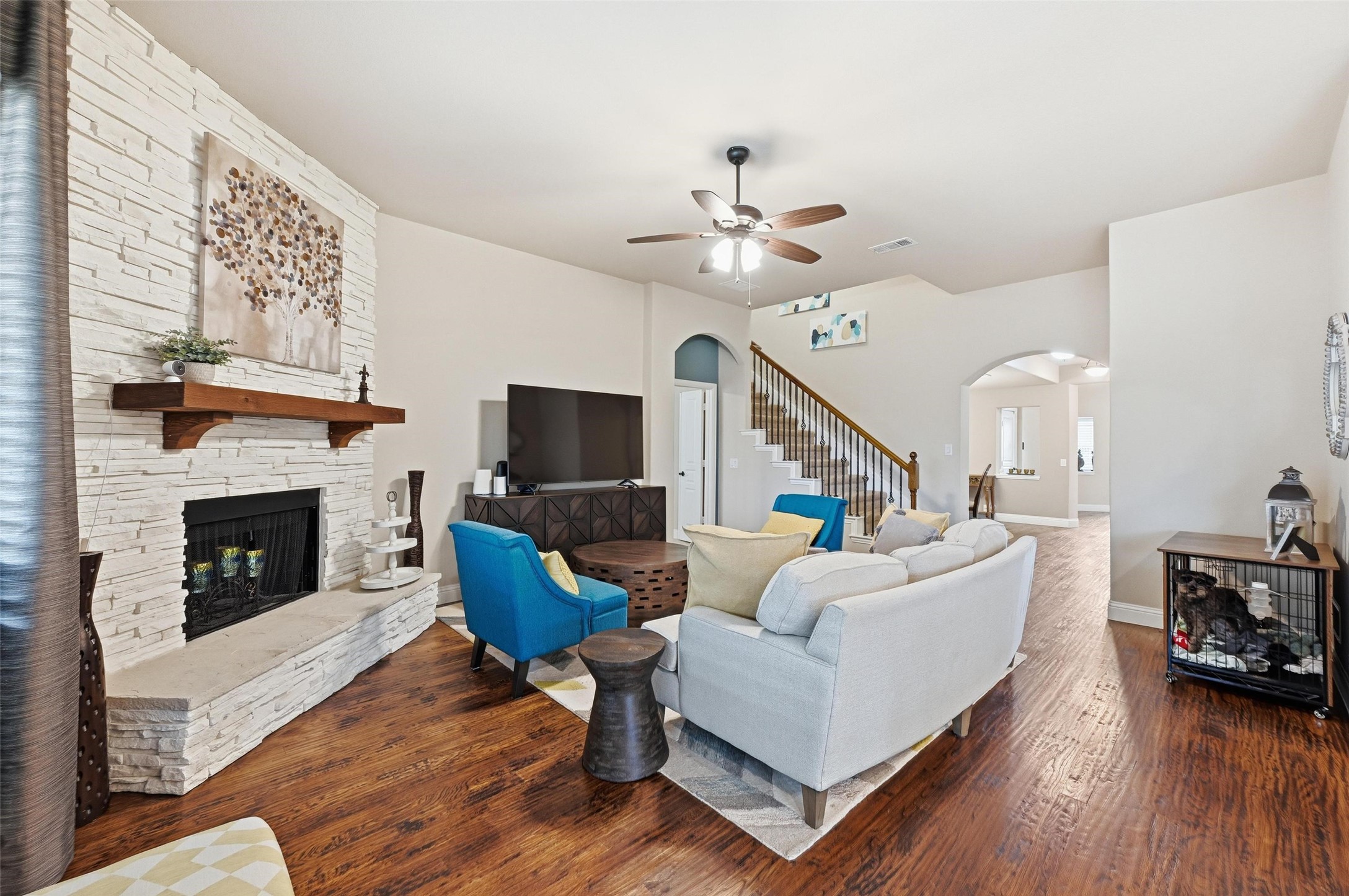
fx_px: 524
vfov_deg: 81.1
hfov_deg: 104.3
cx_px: 674
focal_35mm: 14
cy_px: 448
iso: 1600
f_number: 7.1
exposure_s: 1/320
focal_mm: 14
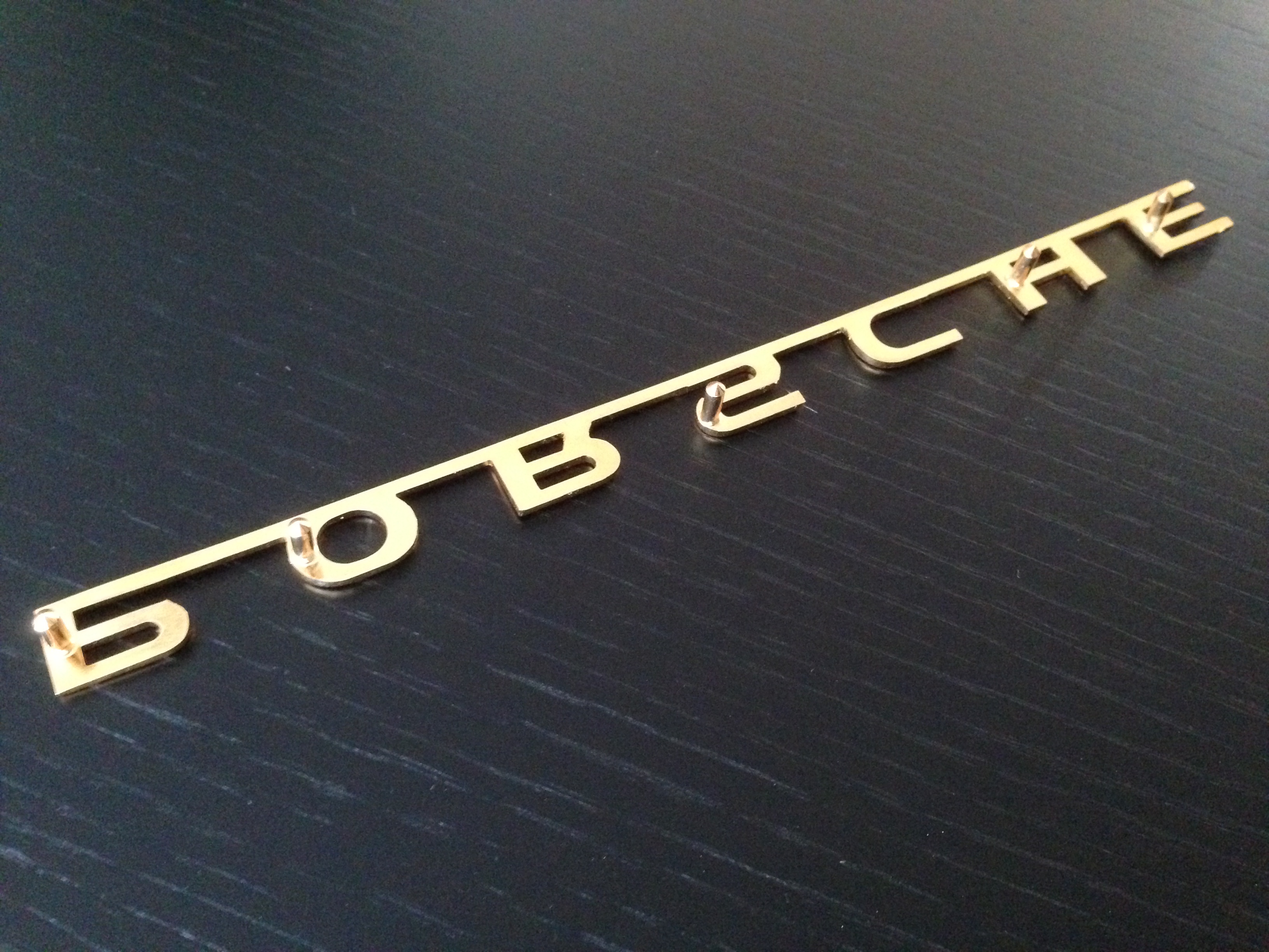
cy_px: 476
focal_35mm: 33
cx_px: 634
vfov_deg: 42.9
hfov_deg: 55.4
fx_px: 1210
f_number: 2.4
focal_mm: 4.12
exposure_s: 1/15
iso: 800
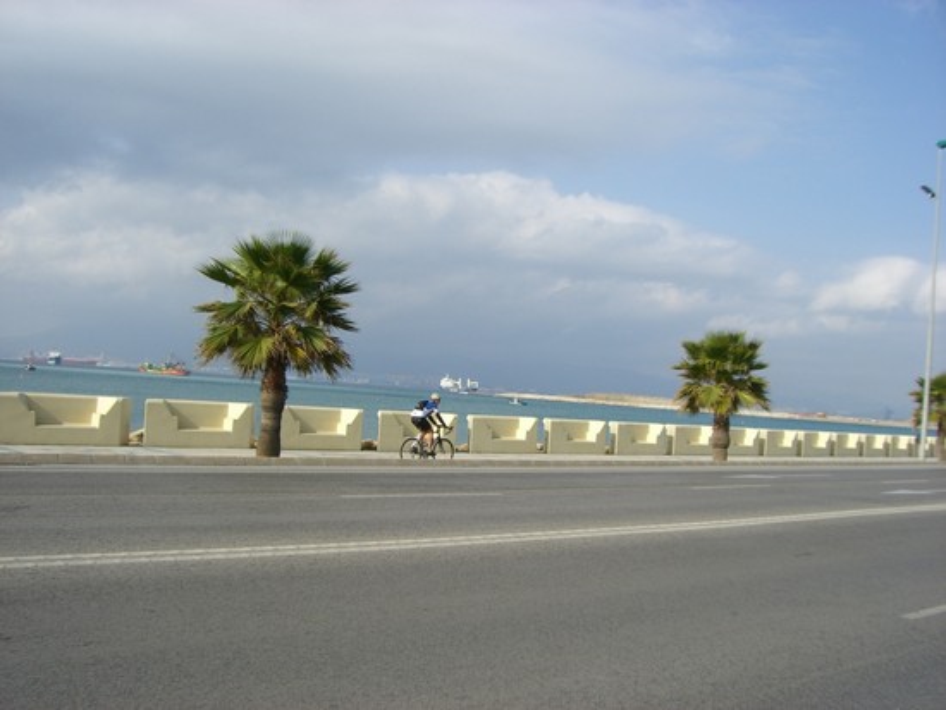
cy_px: 355
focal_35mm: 38
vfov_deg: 37.7
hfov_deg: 49.0
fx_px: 1039
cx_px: 473
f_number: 4.3
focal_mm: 6.2
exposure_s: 1/640
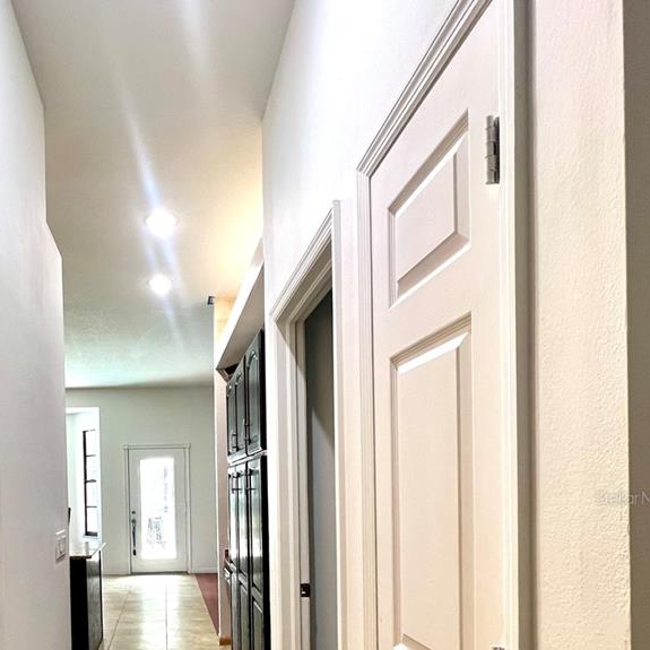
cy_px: 497
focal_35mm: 24
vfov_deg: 61.0
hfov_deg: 61.6
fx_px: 510
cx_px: 166
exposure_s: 1/120
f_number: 1.8
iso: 160
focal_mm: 1.57
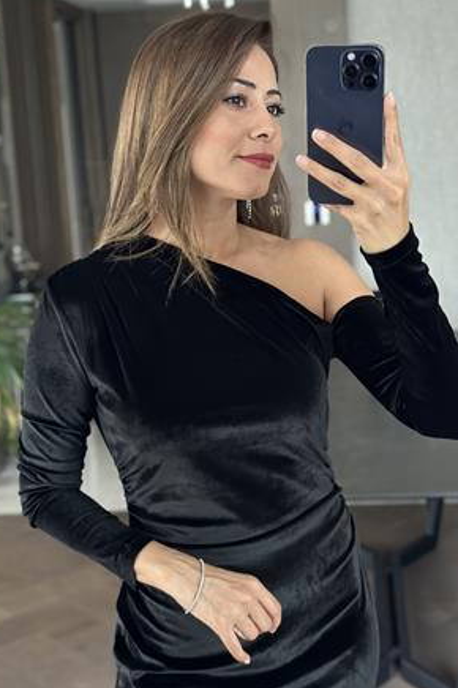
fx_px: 1109
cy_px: 335
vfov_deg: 34.5
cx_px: 253
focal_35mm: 58
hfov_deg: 23.3
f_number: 1.78
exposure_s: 1/50
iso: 400
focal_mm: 6.86
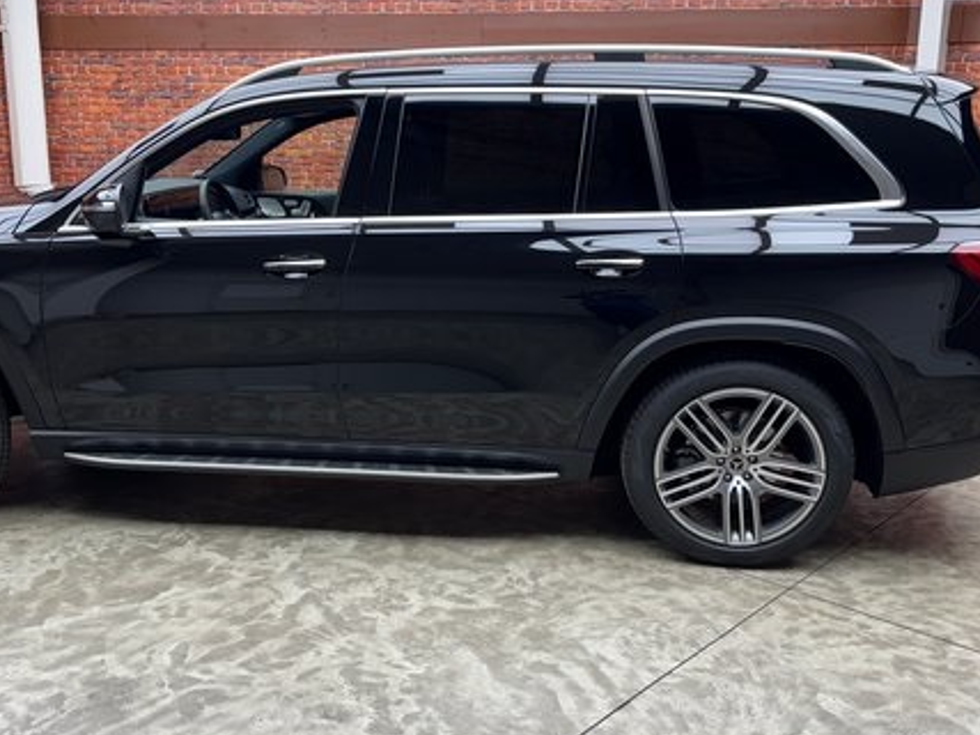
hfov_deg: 51.2
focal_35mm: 36
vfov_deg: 39.6
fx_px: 1019
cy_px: 384
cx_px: 413
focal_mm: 6.76
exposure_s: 1/120
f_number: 1.78
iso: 80
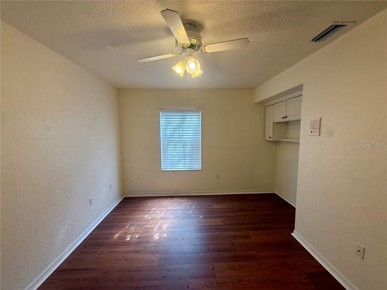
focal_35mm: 14
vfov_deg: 85.7
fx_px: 157
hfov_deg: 102.1
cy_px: 145
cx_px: 194
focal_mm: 2.22
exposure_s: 1/120
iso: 160
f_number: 2.2
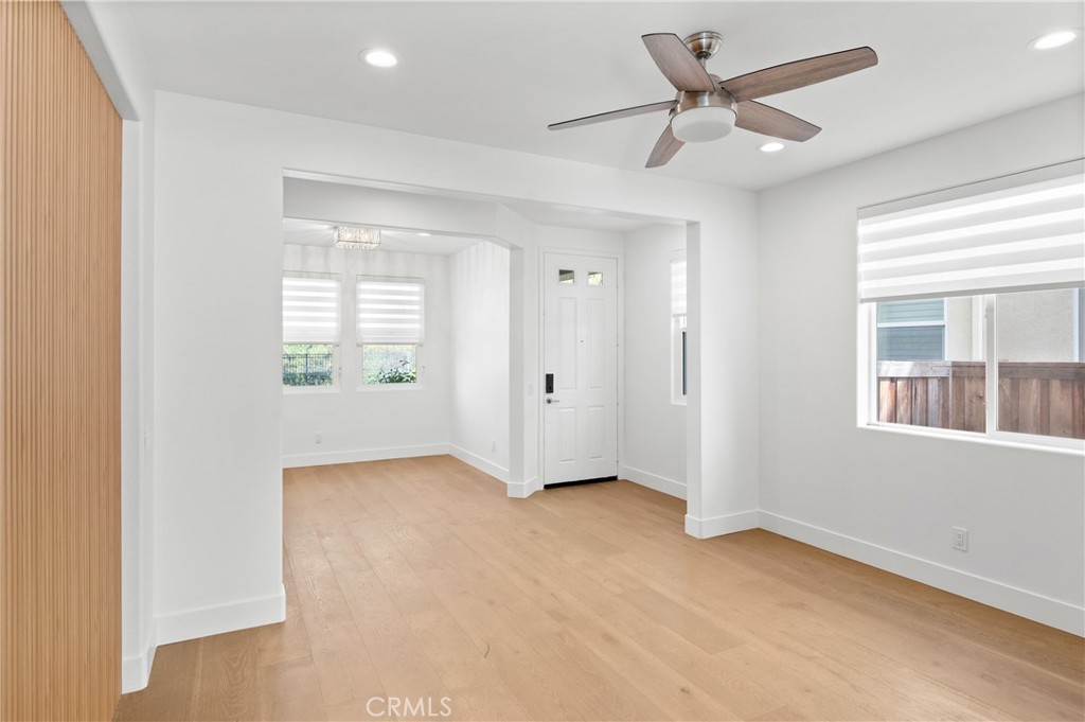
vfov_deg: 64.5
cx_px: 542
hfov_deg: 87.0
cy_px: 361
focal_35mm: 19
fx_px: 572
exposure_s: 1/30
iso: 400
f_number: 6.3
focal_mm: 19
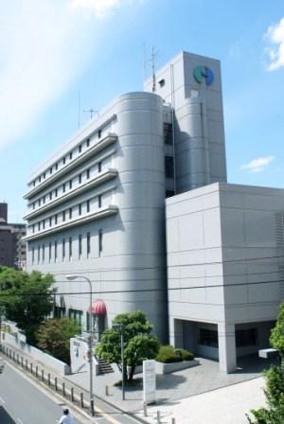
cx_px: 142
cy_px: 212
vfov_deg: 53.1
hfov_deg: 37.0
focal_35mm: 36
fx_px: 425
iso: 100
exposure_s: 1/60
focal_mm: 24
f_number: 13
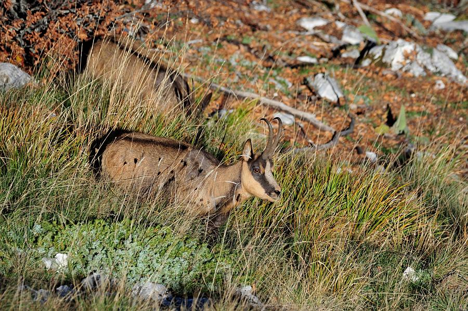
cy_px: 156
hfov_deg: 4.1
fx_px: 6493
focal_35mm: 500
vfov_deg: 2.7
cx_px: 234
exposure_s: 1/500
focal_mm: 500
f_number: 11
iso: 250
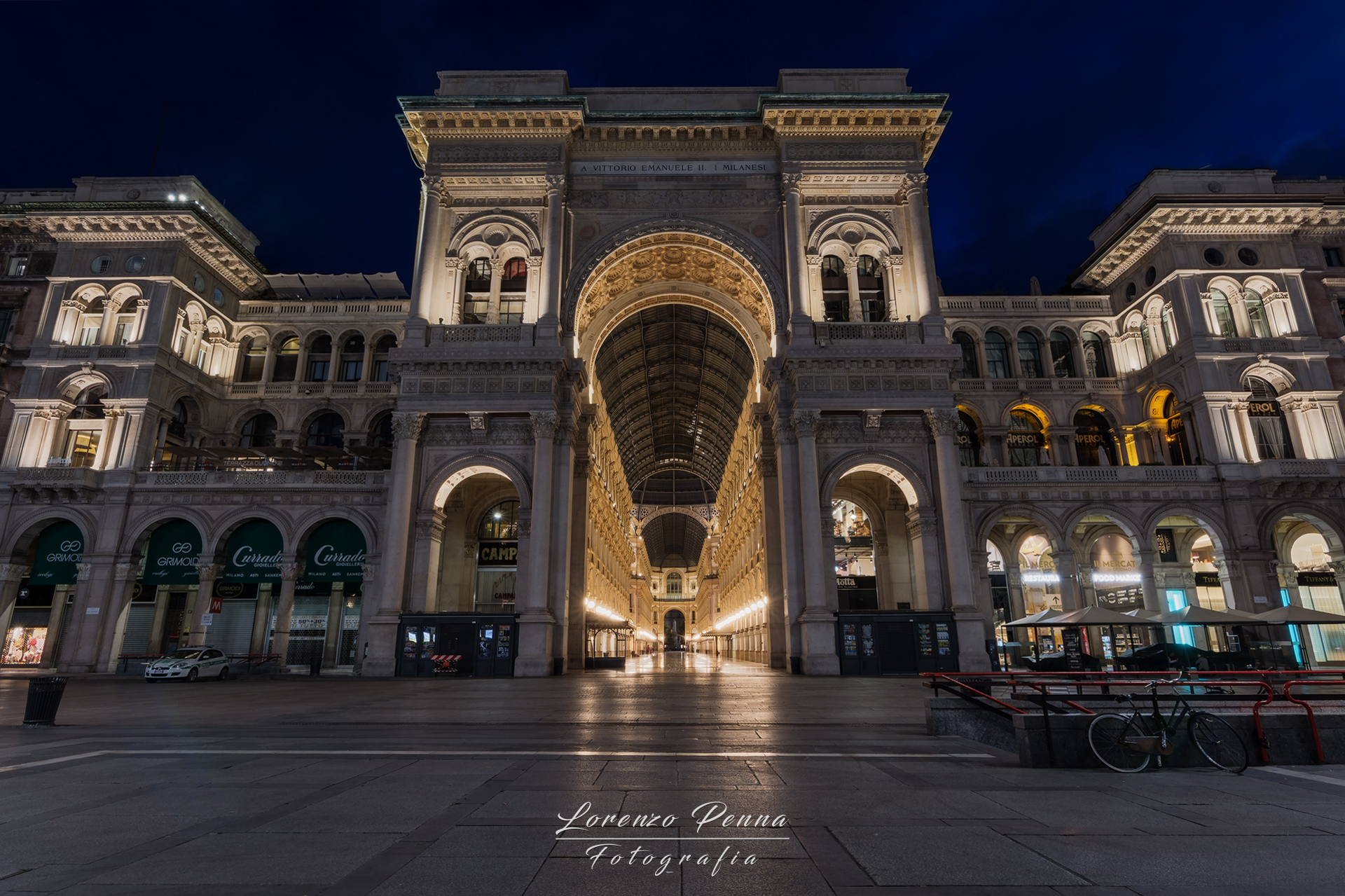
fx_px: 728
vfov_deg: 63.2
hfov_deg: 85.4
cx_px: 672
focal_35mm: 20
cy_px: 448
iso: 100
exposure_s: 1/1.25
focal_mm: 13
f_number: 13
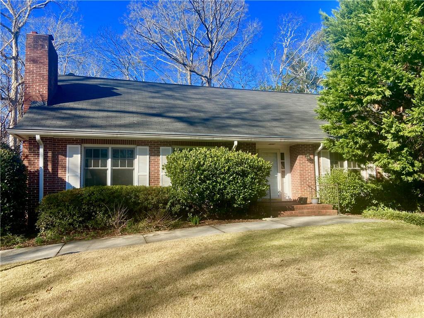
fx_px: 318
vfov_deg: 53.1
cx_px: 212
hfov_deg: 67.3
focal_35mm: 26
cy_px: 159
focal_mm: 4.25
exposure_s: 1/898
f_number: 1.8
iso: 32
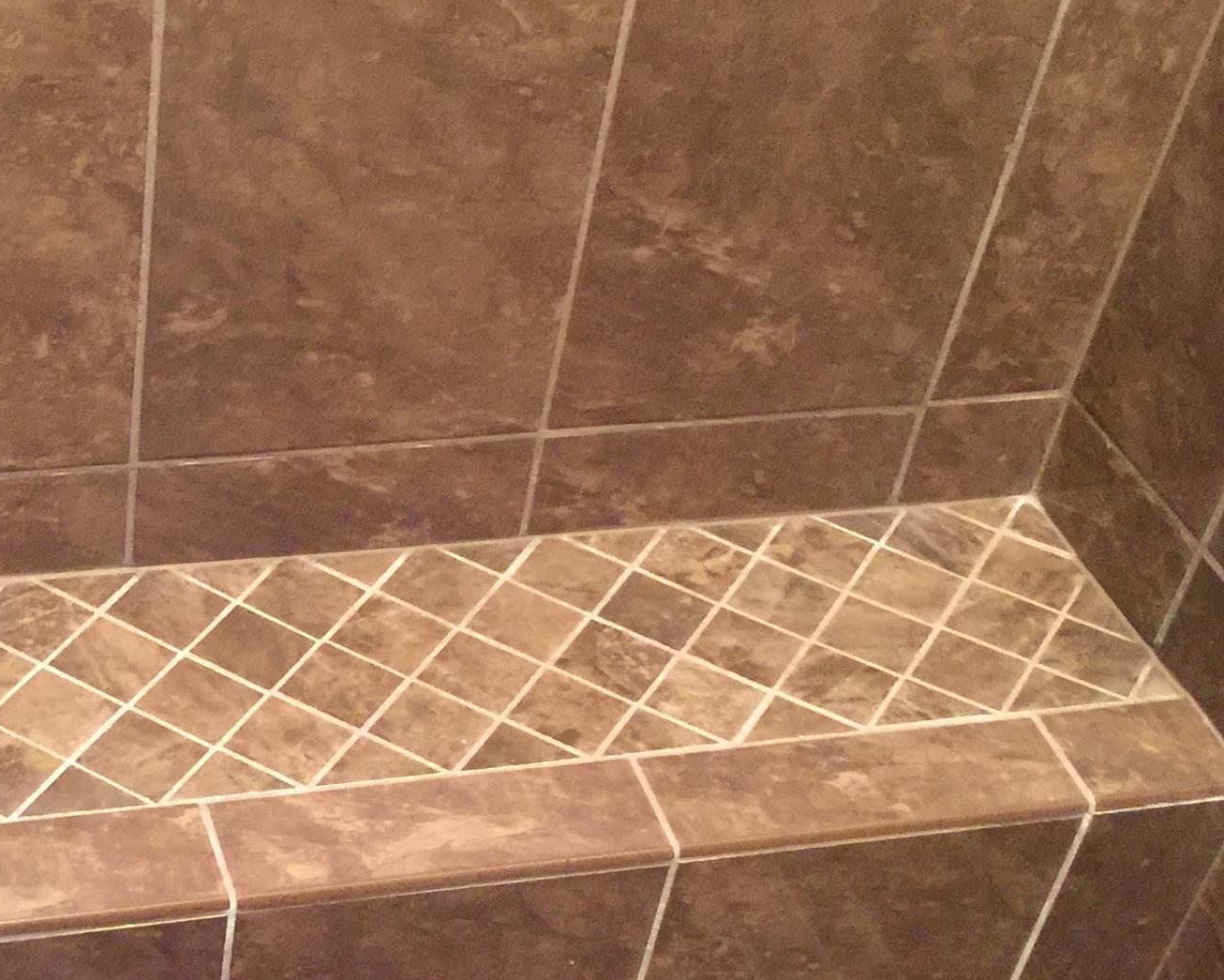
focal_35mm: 65
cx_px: 200
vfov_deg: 22.8
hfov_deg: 28.4
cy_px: 901
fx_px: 2355
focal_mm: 4.15
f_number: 2.2
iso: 100
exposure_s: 1/4
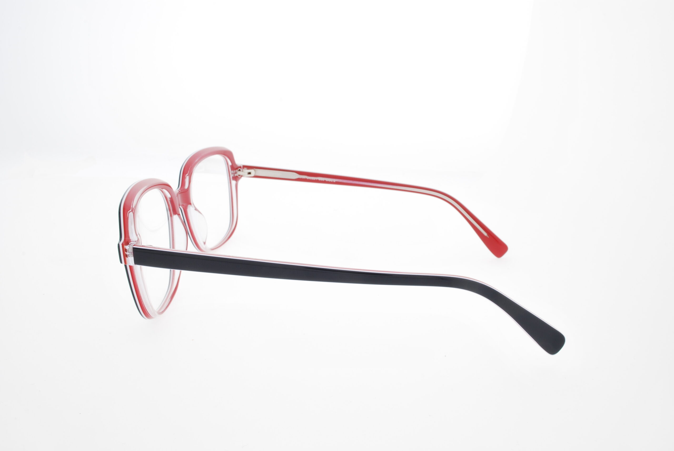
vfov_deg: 40.1
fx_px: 619
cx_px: 337
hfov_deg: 57.2
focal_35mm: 33
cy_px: 226
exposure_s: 1/20
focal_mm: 22
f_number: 20
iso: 100
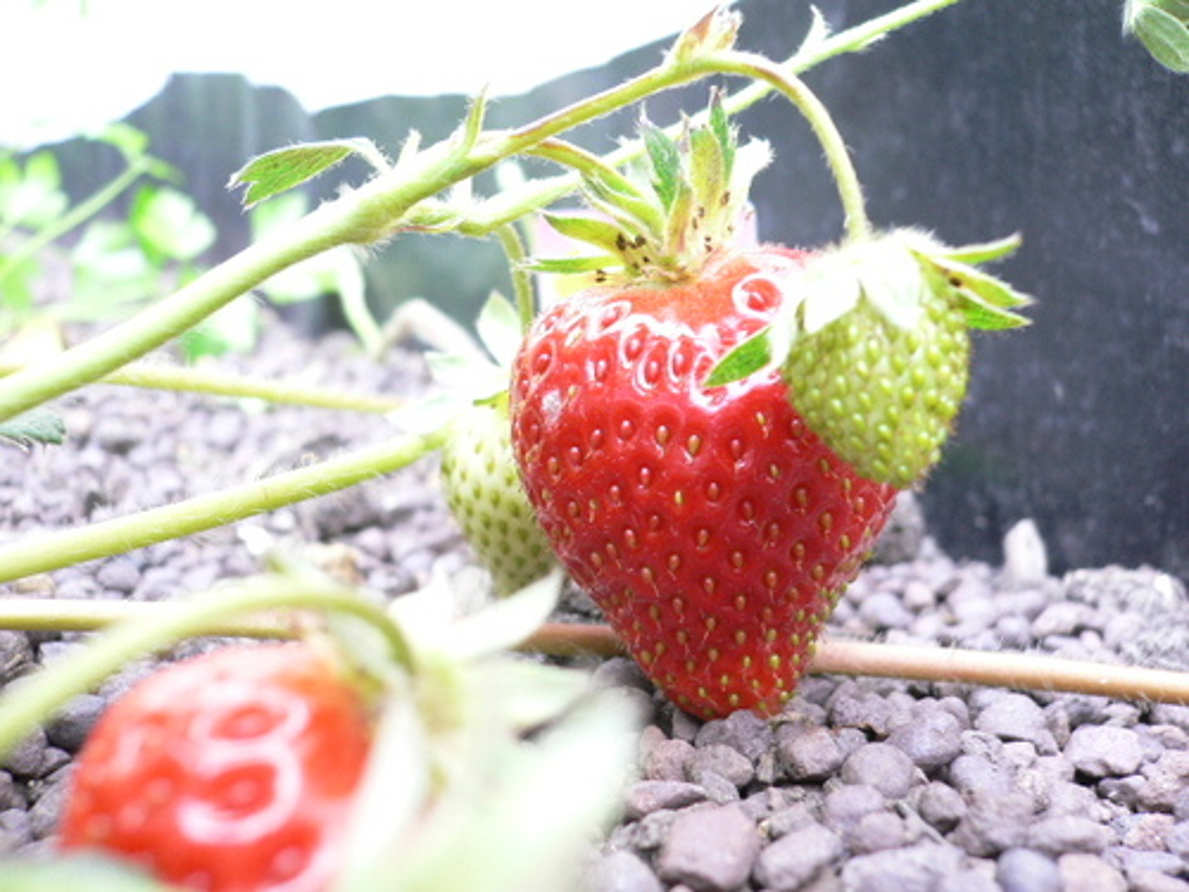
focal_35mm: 35
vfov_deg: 40.7
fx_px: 1202
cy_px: 446
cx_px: 594
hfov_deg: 52.6
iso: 100
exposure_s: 1/20
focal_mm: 5.8
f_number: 2.8
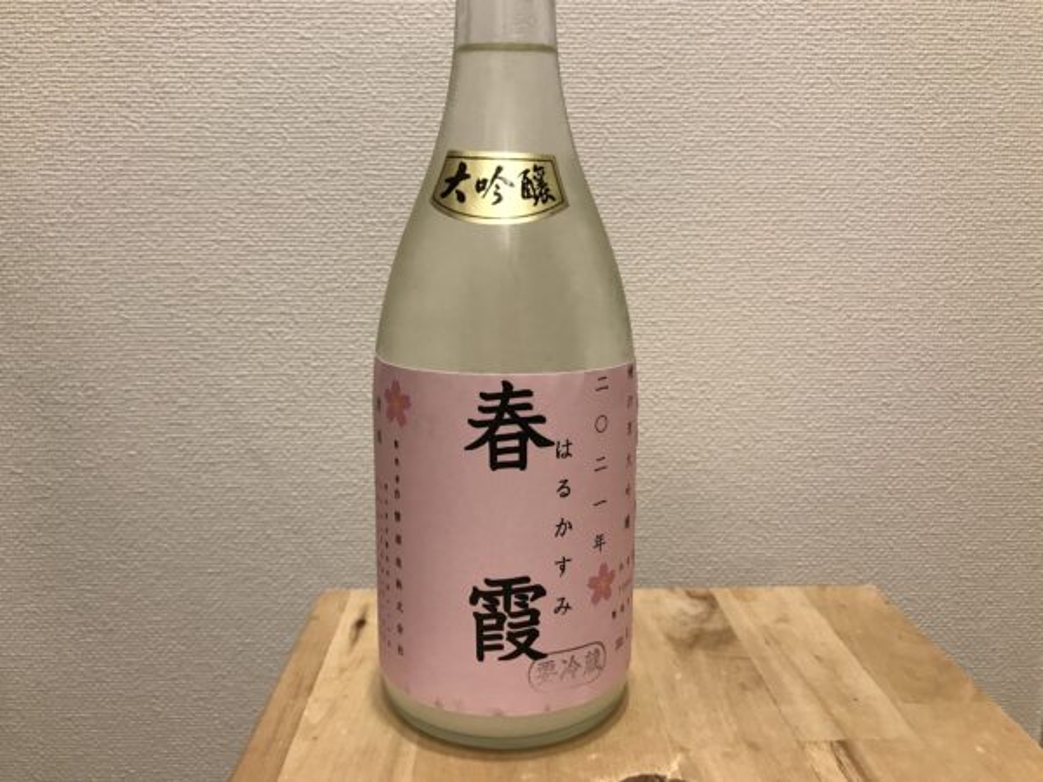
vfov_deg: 49.7
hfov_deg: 63.4
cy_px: 391
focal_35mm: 28
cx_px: 522
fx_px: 844
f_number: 1.8
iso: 50
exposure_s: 1/17
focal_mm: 3.99
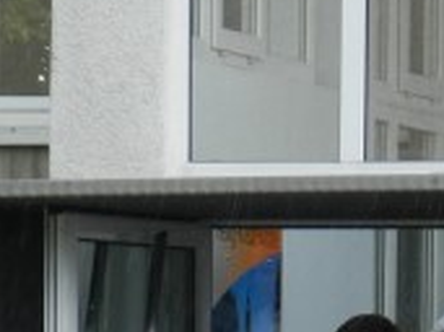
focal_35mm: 748
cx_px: 621
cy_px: 739
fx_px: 9587
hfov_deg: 2.6
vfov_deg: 2.0
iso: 160
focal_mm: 28.4
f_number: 5.3
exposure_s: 1/160
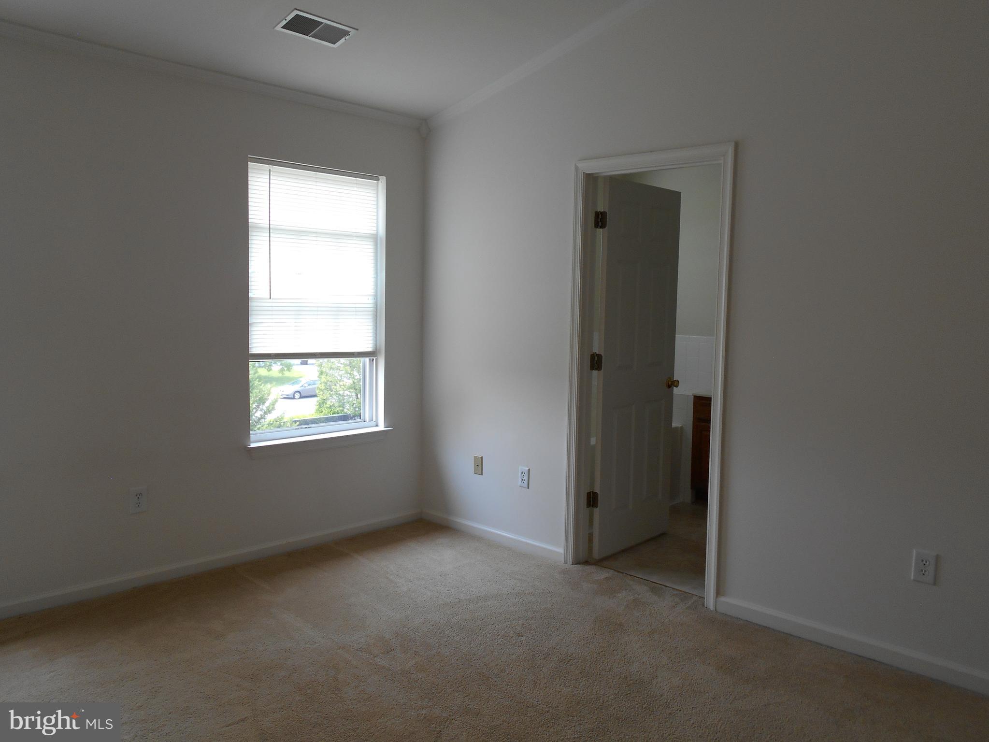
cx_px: 494
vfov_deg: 53.1
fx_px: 743
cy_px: 371
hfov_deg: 67.3
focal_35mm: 26
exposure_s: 1/50
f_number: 3.2
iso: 80
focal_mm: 4.6
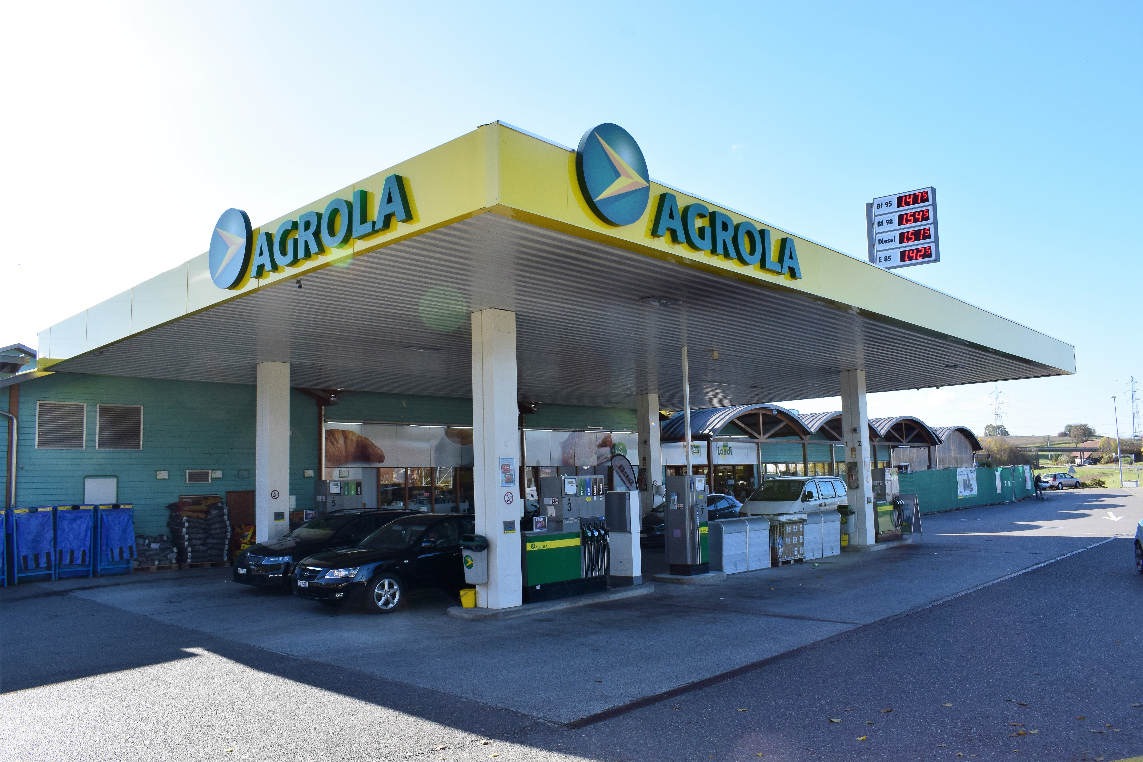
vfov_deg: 47.9
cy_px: 381
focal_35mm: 27
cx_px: 572
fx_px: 857
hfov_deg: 67.4
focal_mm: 18
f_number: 10
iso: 400
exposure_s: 1/320
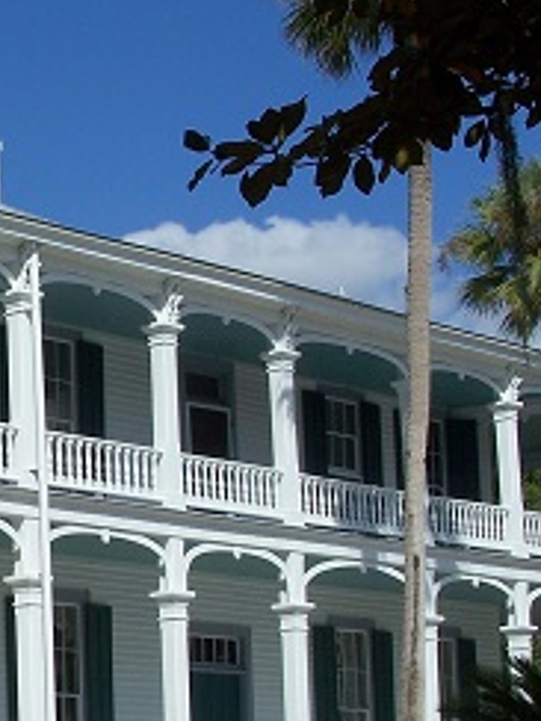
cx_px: -183
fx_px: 2146
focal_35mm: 103
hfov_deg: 13.8
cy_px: 508
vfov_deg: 19.0
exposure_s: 1/640
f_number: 5.6
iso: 64
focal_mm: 7.8
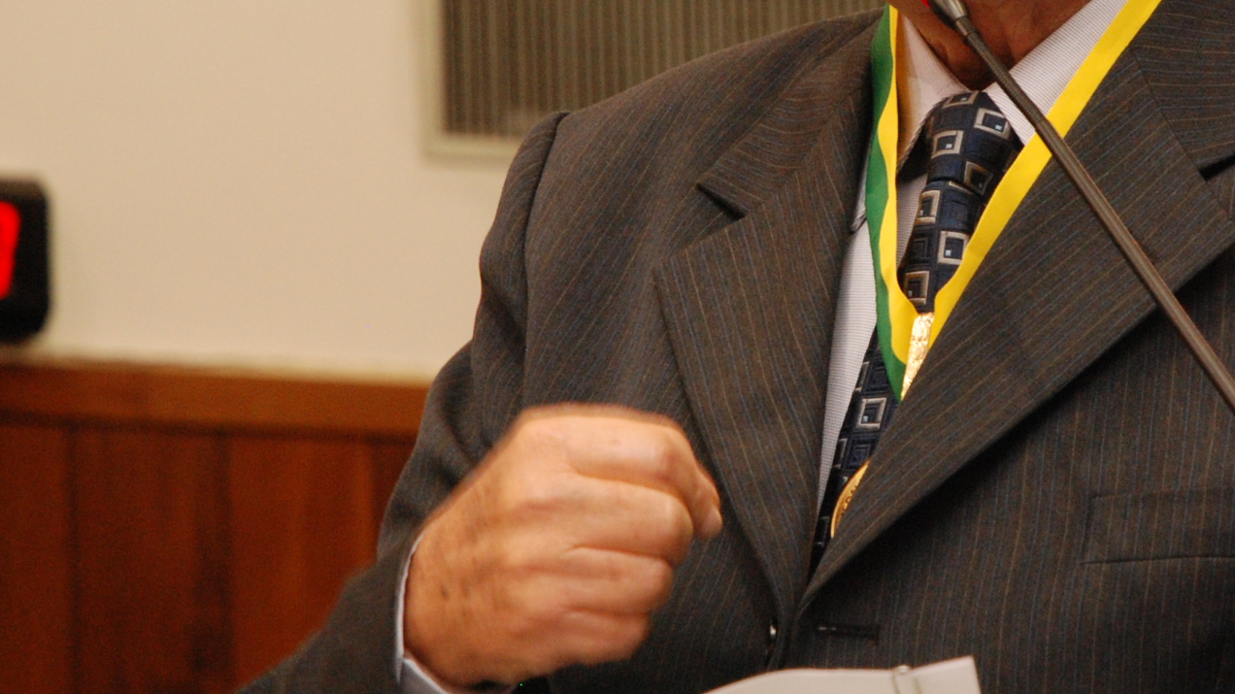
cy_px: 150
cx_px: 930
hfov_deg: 8.6
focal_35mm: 251
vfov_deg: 4.8
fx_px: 8218
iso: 800
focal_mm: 70
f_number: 4.5
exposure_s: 1/60
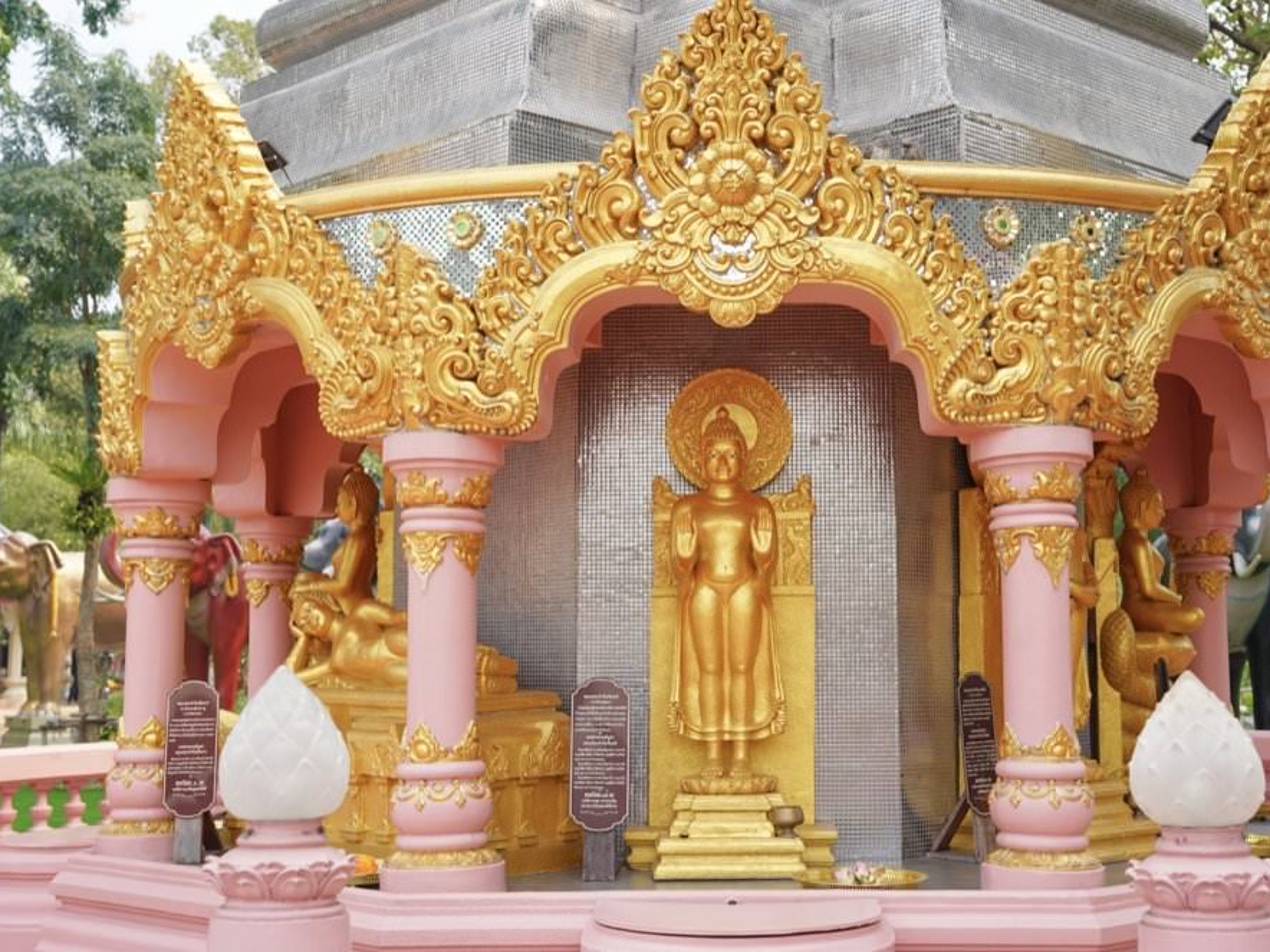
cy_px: 477
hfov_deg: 38.1
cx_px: 705
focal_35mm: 50
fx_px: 1838
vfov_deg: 29.0
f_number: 5.6
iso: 100
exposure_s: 1/200
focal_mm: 46.1
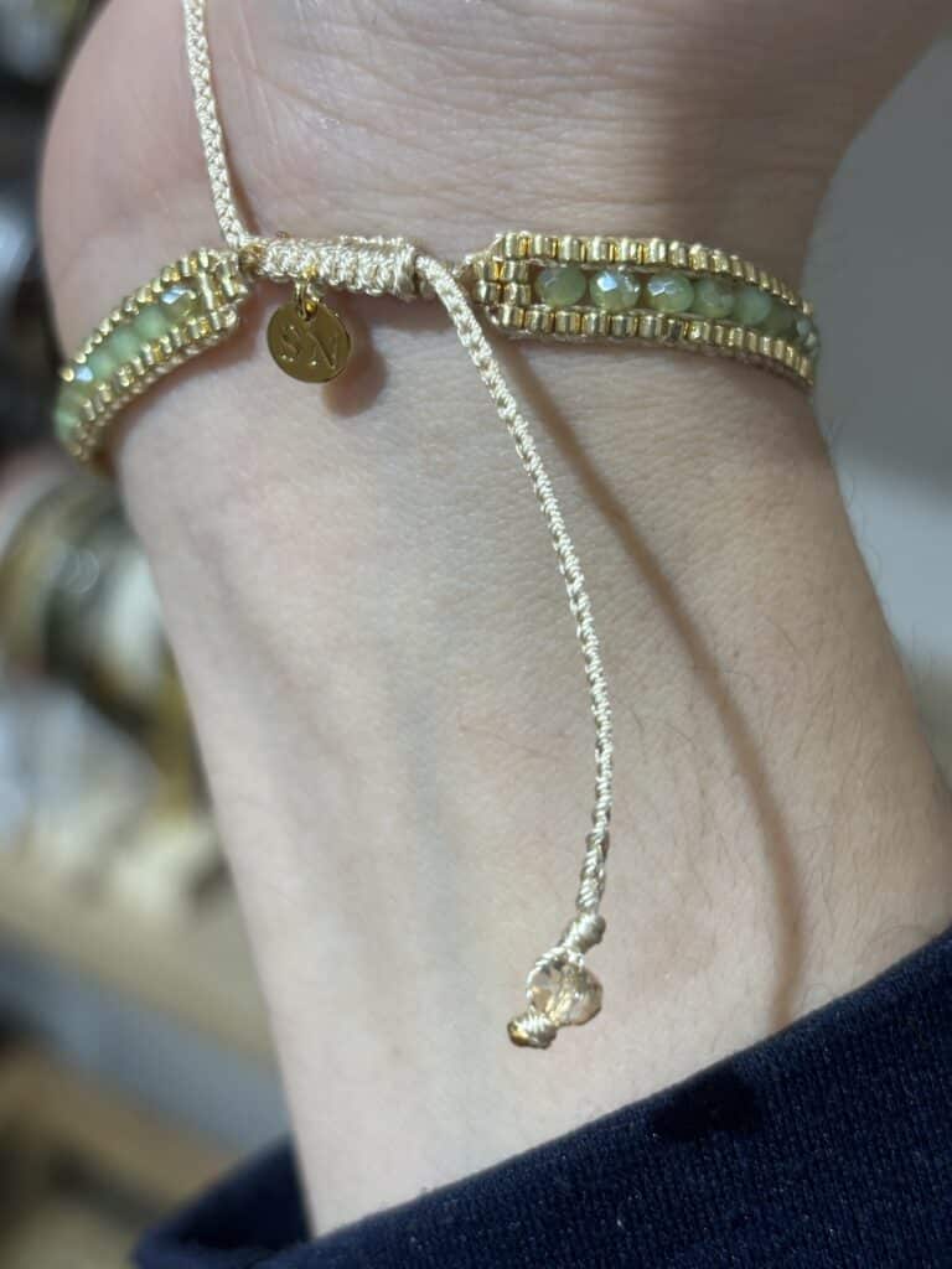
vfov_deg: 36.8
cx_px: 476
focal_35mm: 52
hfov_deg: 28.0
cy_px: 634
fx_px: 1907
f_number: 1.6
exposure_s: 1/100
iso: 50
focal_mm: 5.96
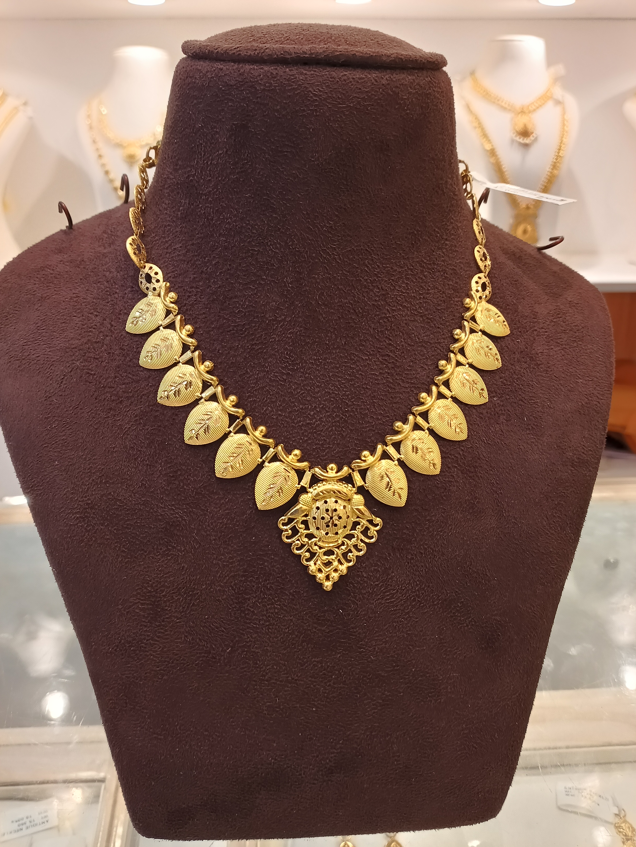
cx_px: 318
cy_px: 424
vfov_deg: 65.3
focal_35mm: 27
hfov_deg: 51.4
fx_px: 661
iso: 100
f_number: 1.8
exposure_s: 1/100
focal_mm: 3.61
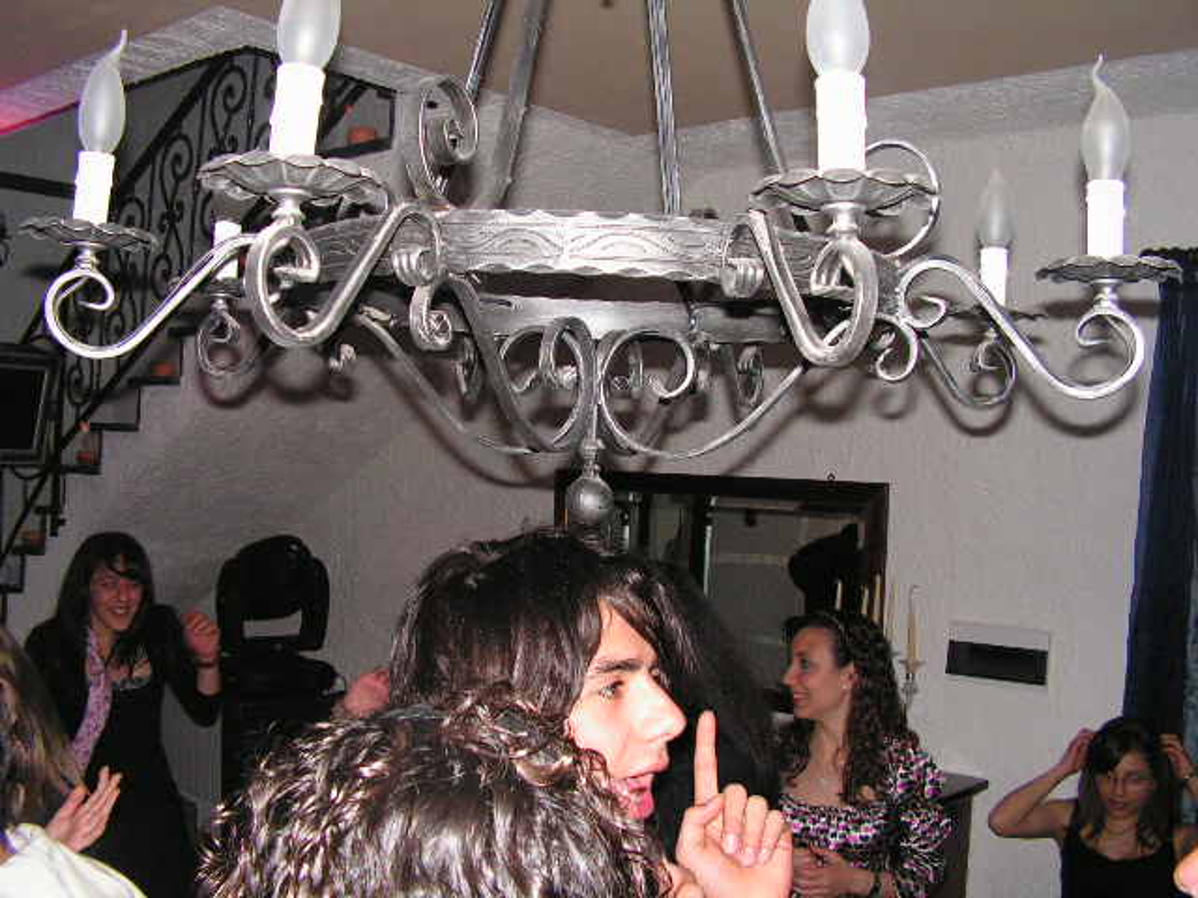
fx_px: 1246
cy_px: 449
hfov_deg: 51.4
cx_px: 599
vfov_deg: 39.7
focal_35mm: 36
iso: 200
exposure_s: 1/40
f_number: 3.2
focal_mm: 6
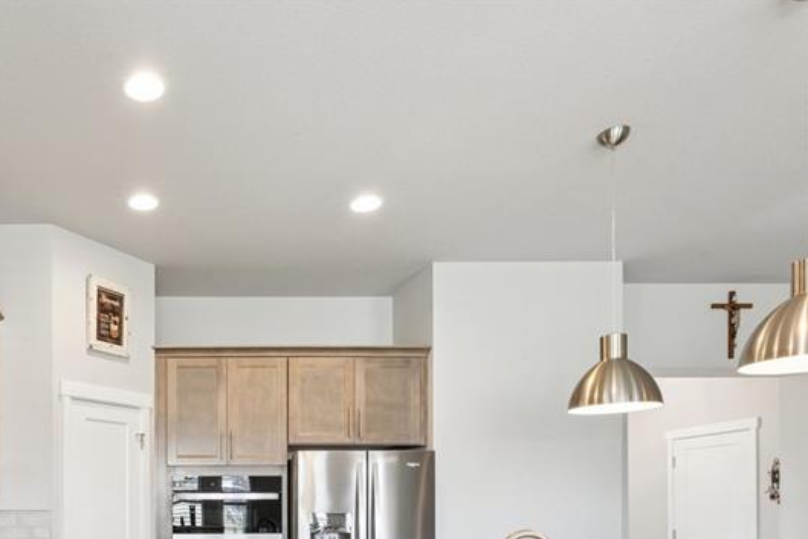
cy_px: 516
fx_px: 651
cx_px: 141
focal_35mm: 29
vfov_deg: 40.4
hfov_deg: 57.9
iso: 100
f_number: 11
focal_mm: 15
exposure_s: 1/2
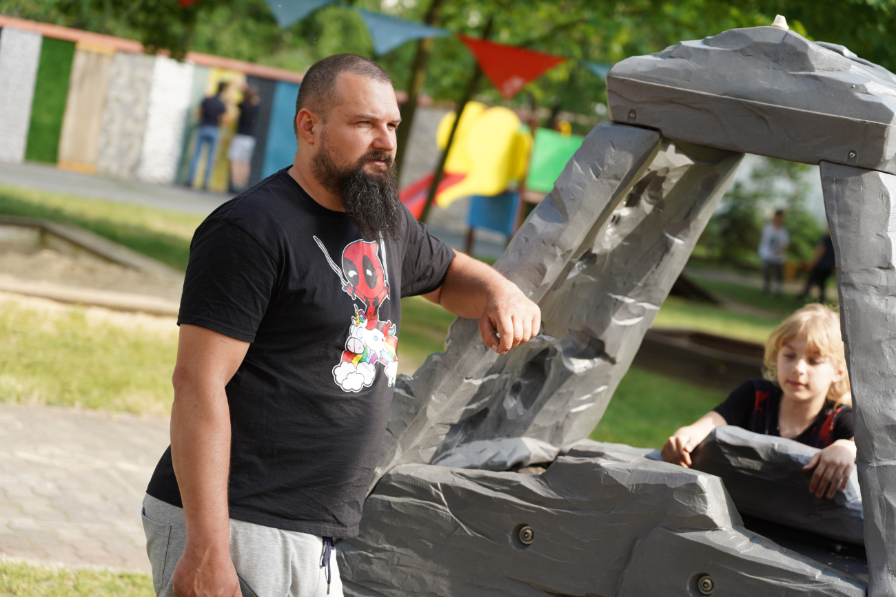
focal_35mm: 95
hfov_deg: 21.5
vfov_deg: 14.4
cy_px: 298
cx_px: 448
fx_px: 2365
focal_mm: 95
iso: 100
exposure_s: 1/200
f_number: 4
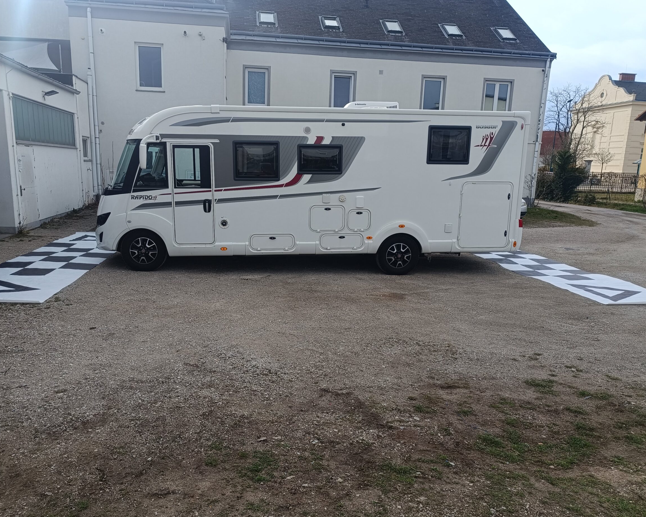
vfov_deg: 54.9
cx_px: 306
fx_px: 497
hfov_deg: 66.0
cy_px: 260
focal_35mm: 26
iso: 51
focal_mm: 5.59
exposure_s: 1/765
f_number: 1.88
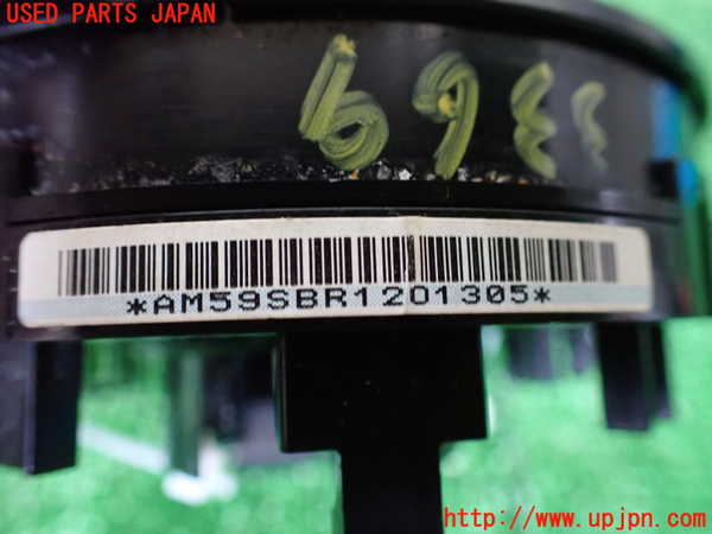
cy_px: 267
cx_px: 356
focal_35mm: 30
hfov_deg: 60.0
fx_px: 617
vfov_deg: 46.8
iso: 1250
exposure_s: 1/30
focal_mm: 5.4
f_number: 2.3
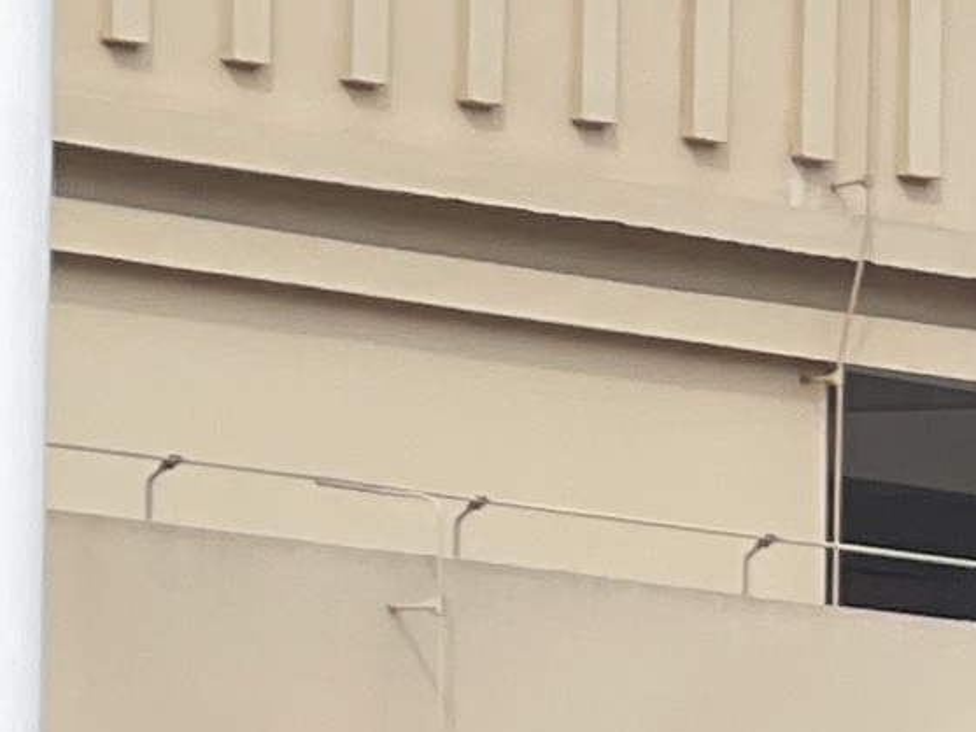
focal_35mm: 463
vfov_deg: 3.2
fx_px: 13057
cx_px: 1722
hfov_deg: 4.2
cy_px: 1849
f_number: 2.2
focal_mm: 7.5
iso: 32
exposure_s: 1/809
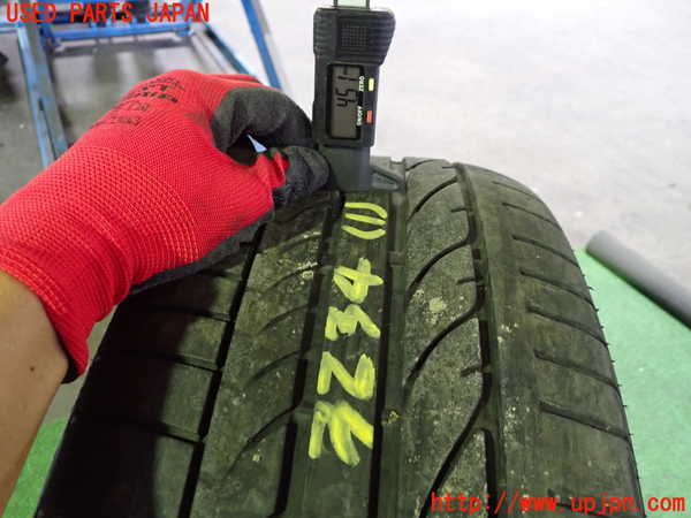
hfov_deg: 60.0
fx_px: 599
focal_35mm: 30
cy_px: 259
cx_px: 346
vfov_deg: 46.8
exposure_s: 1/25
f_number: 2.3
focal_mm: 5.4
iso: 800
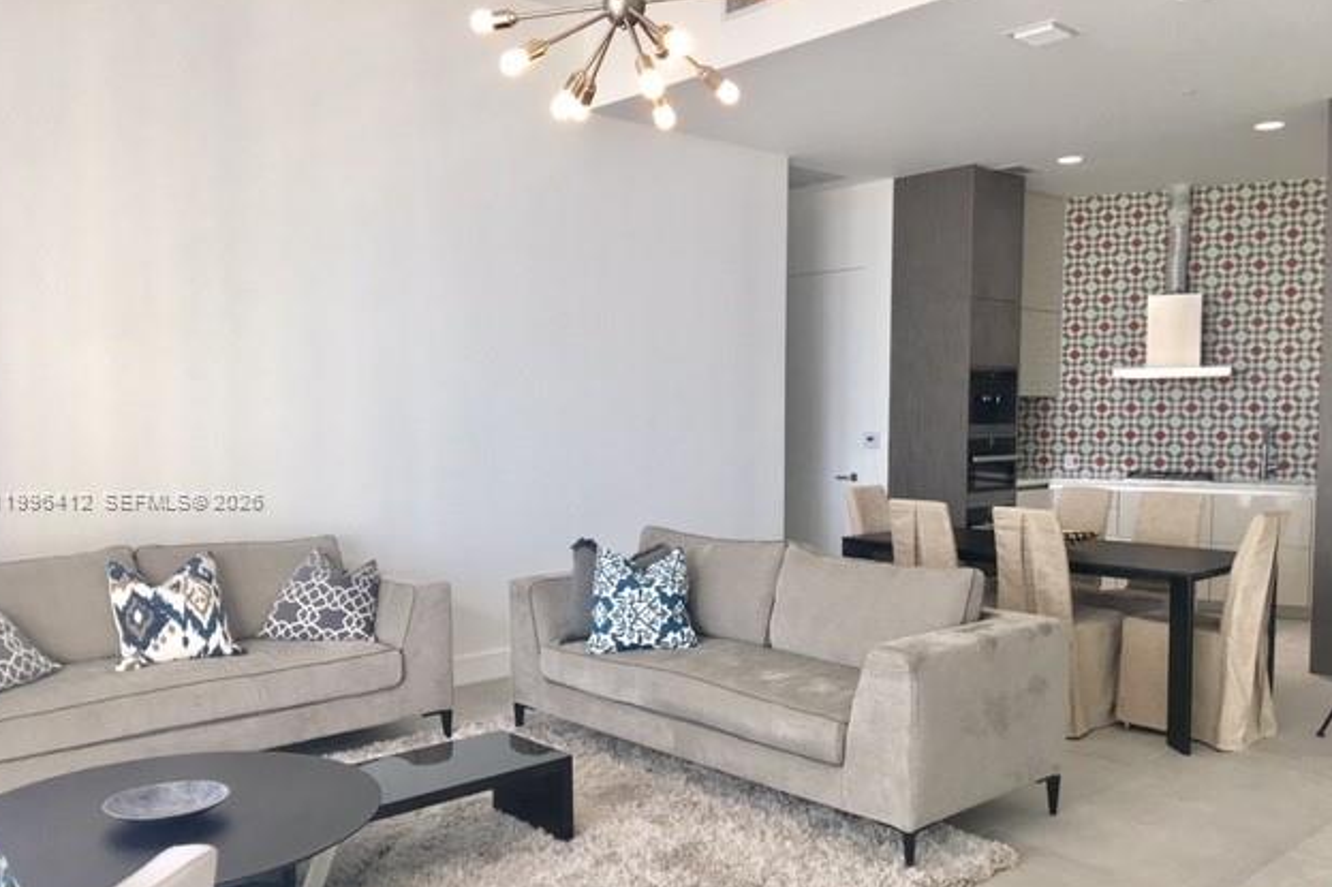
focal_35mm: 31
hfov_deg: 60.3
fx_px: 1147
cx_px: 652
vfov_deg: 42.2
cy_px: 500
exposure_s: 1/40
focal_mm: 4.15
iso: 32
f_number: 2.2
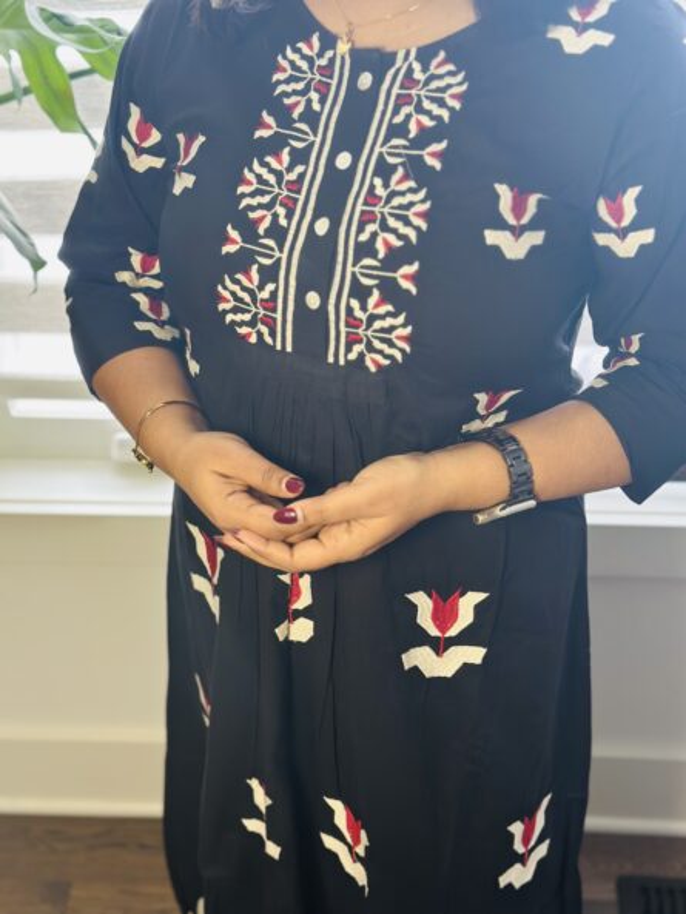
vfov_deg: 39.6
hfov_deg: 30.3
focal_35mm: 48
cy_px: 457
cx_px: 343
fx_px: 1268
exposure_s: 1/60
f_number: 1.78
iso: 200
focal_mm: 6.86
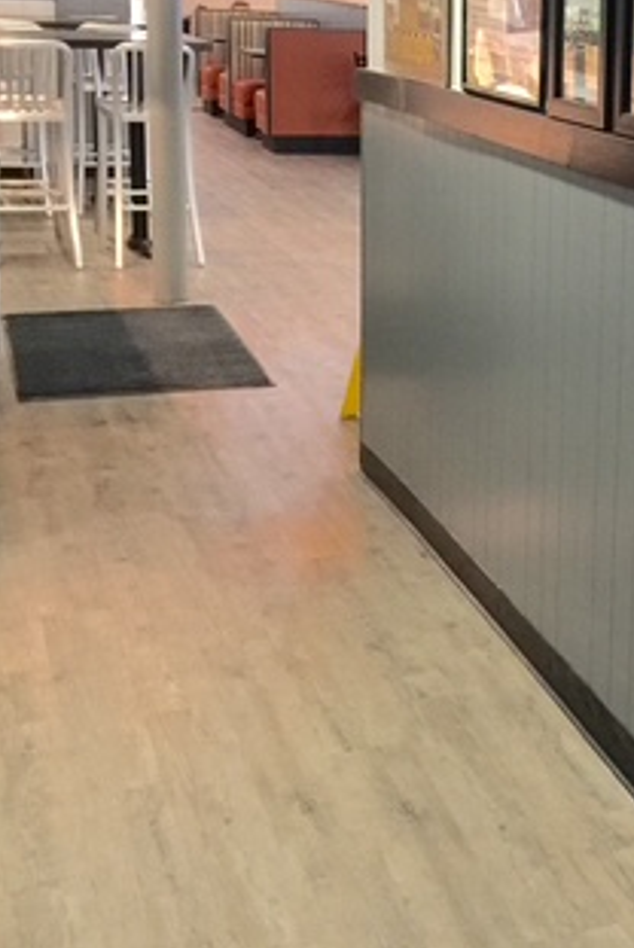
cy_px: 314
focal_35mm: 62
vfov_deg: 32.1
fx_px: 1634
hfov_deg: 20.8
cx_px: 707
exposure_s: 1/10
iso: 125
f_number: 2.2
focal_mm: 4.15
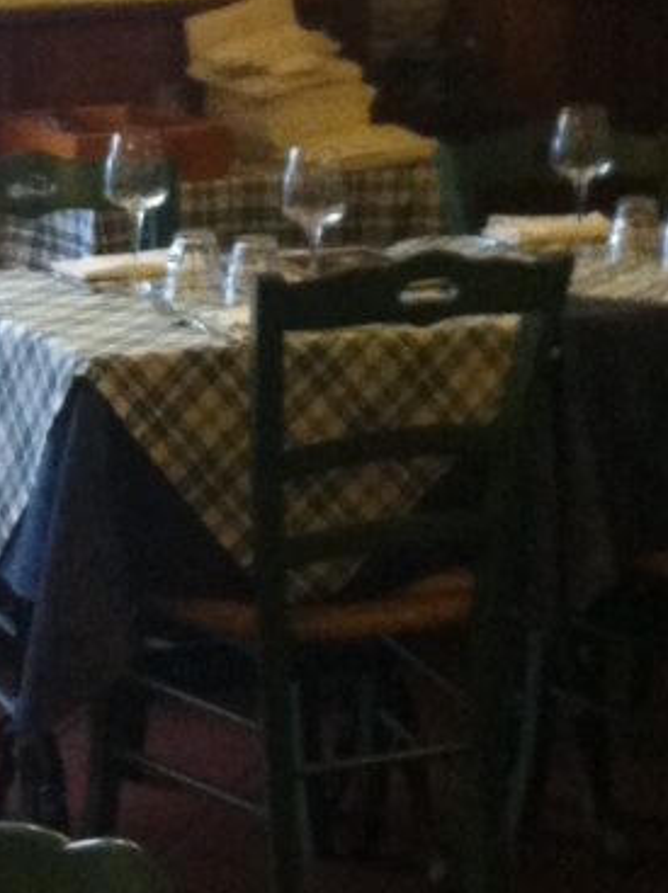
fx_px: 3843
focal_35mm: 149
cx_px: 34
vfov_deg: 13.2
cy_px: 231
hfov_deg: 9.9
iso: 400
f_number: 2.8
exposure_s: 1/15
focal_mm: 3.85
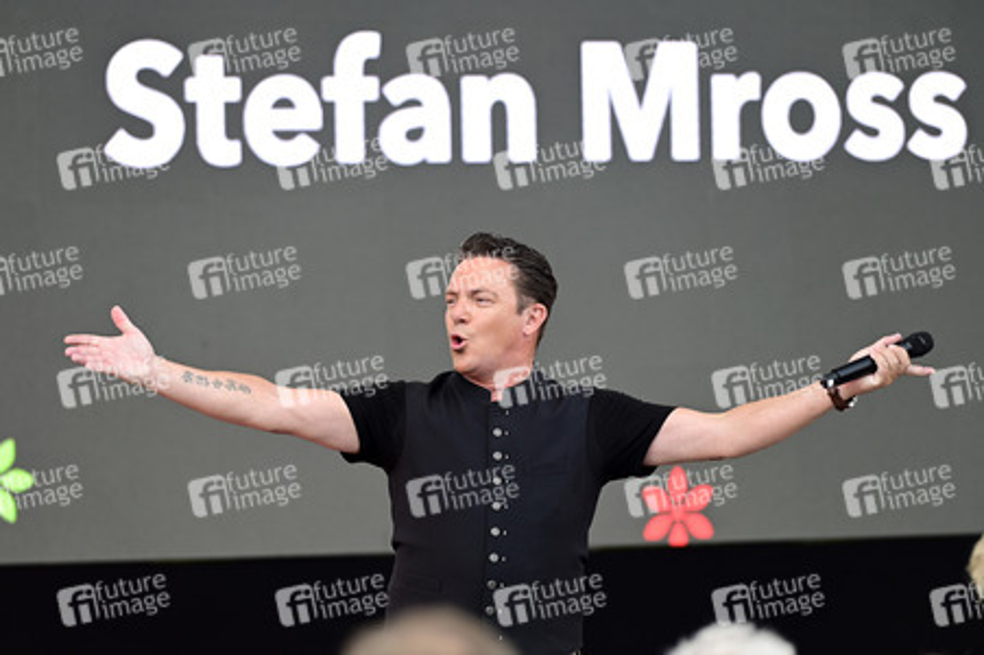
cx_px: 492
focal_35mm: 200
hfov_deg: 10.3
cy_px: 328
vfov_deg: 6.9
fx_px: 5463
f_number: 3.5
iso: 200
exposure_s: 1/400
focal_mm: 200
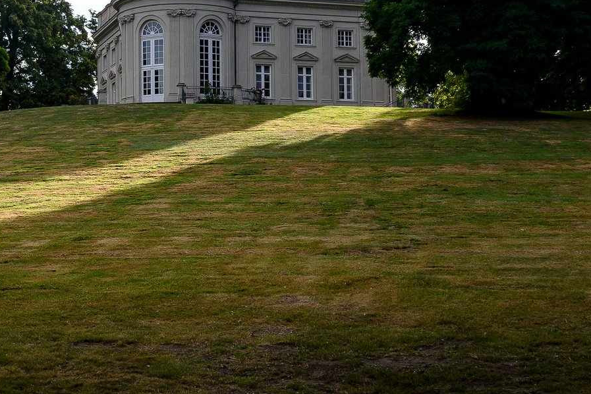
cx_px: 177
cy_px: 139
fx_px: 1067
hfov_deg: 30.6
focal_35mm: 65
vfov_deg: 20.9
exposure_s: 1/250
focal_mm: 24
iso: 200
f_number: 10
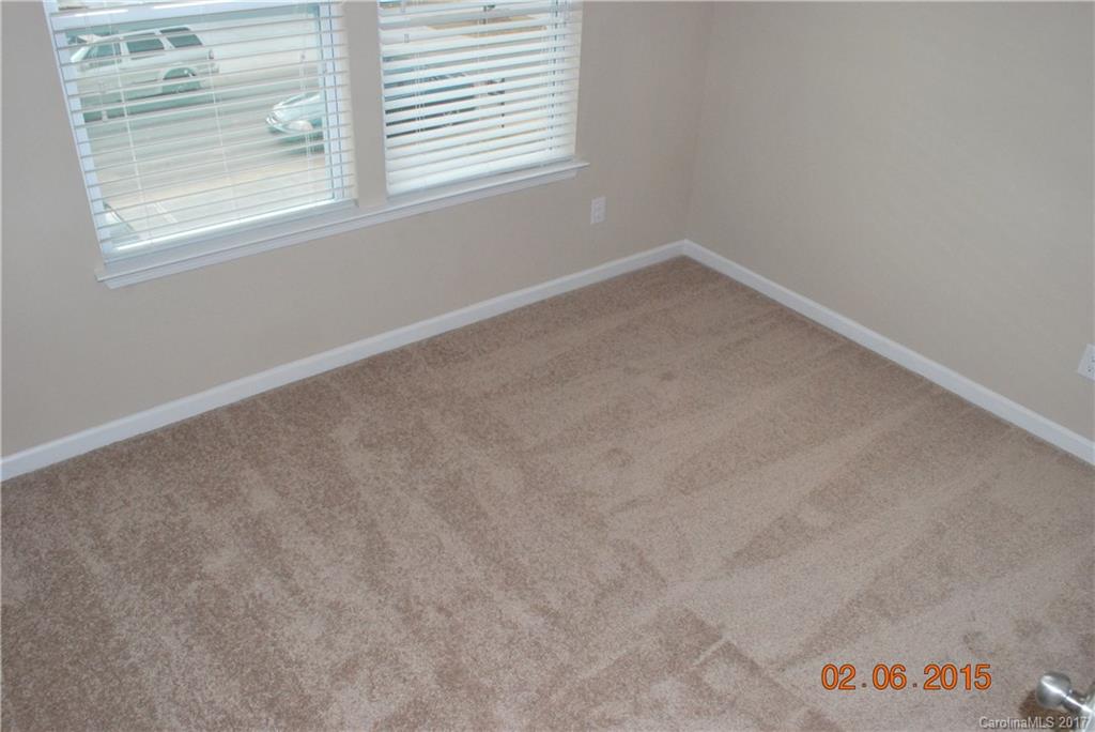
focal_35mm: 27
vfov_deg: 48.0
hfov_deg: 67.4
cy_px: 366
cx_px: 548
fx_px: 822
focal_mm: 18
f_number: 11
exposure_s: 1/60
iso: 800
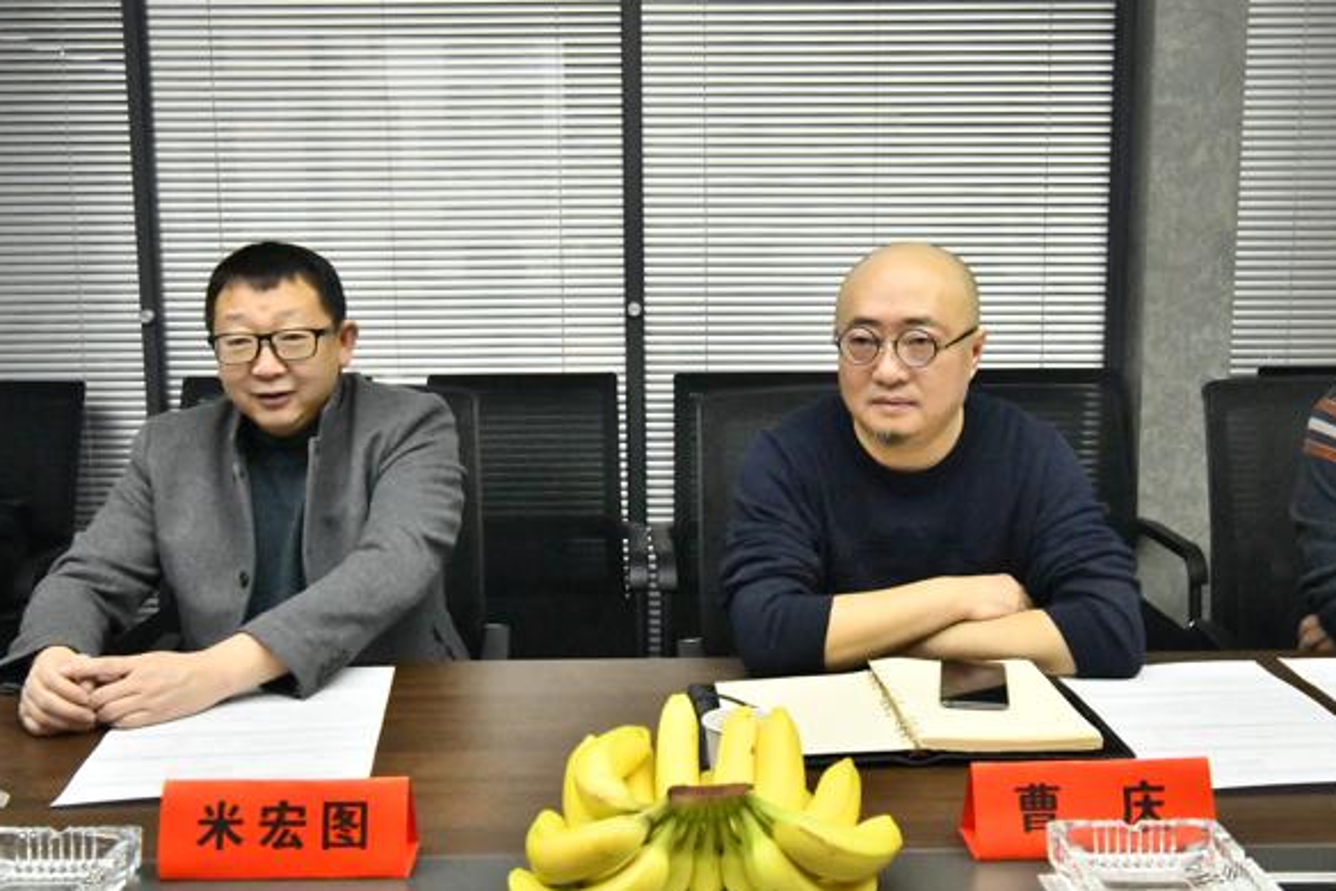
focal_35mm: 41
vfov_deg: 32.6
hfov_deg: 47.4
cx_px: 662
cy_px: 448
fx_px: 1521
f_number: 14
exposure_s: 1/800
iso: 20000
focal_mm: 34
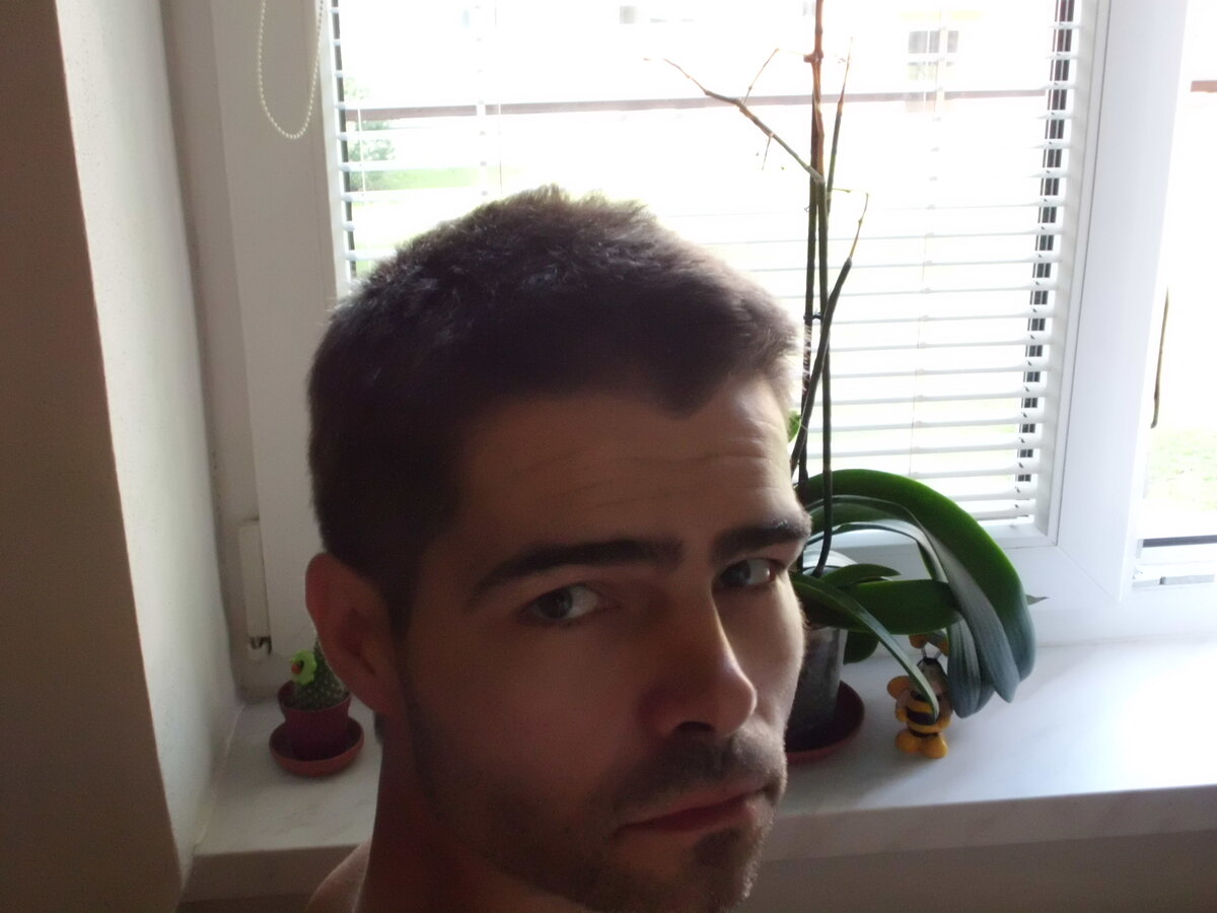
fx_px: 1547
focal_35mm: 44
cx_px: 608
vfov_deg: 32.9
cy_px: 456
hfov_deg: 42.9
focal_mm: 7.9
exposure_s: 1/80
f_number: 4.2
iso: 800
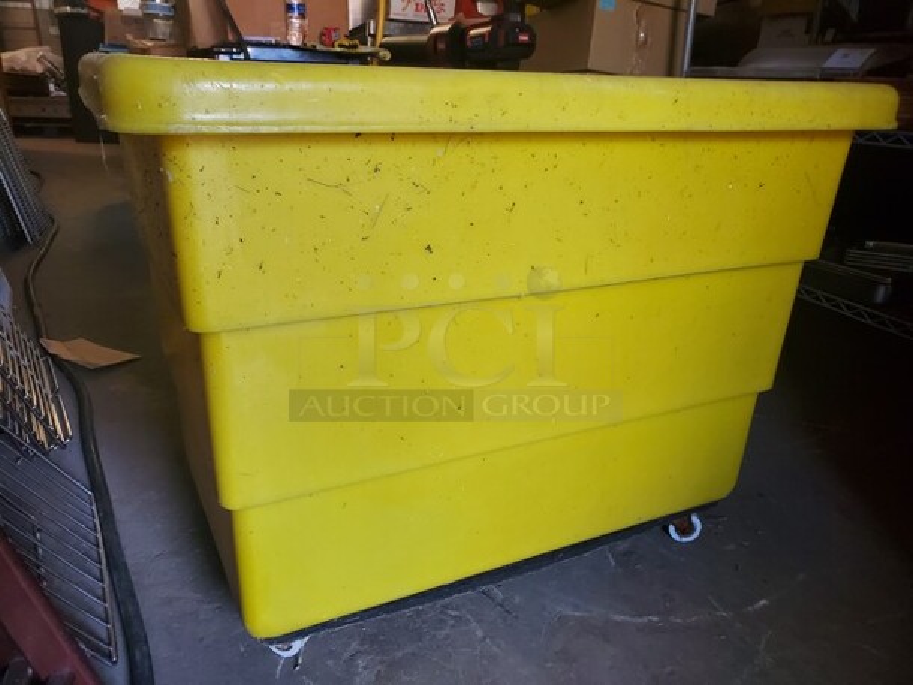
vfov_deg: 53.1
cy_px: 342
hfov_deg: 67.3
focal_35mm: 26
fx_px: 686
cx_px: 456
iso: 250
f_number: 2.4
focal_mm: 4.3
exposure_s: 1/40
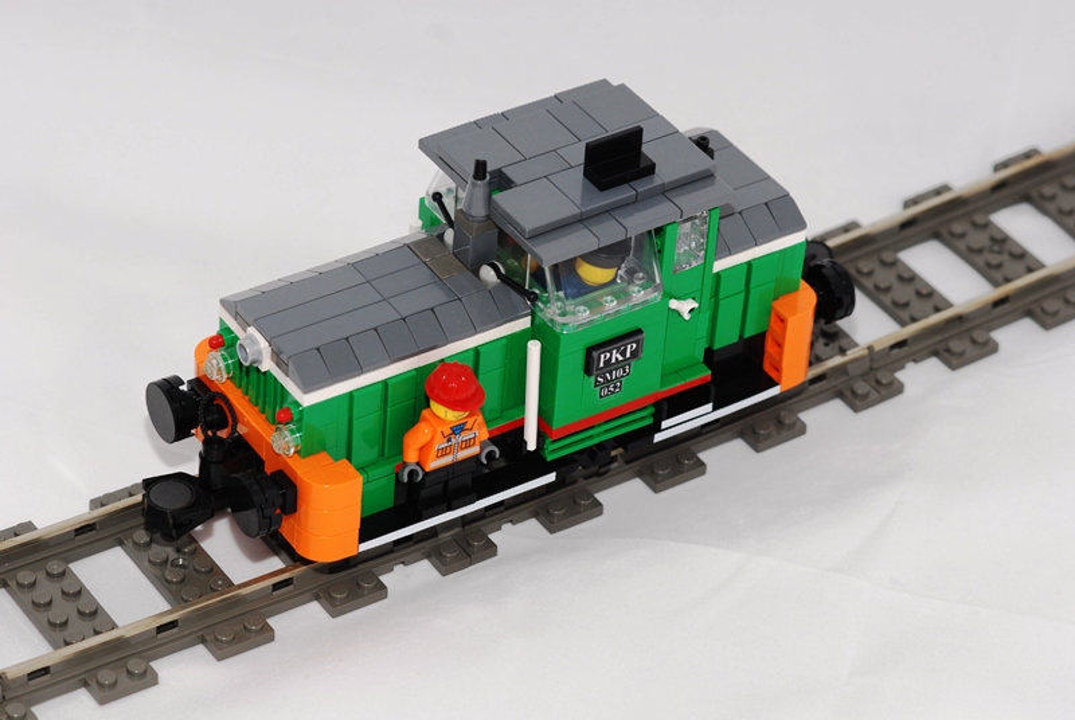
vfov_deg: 10.8
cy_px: 360
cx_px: 538
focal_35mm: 128
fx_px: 3813
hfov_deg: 16.0
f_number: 8
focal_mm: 85
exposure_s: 1/90
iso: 320
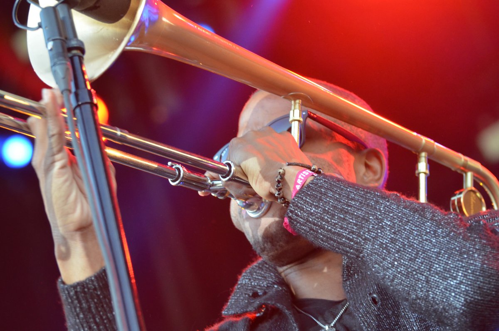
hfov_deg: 12.3
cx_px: 250
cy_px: 166
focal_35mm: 168
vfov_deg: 8.1
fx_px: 2324
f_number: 4.8
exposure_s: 1/160
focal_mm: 112
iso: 1600
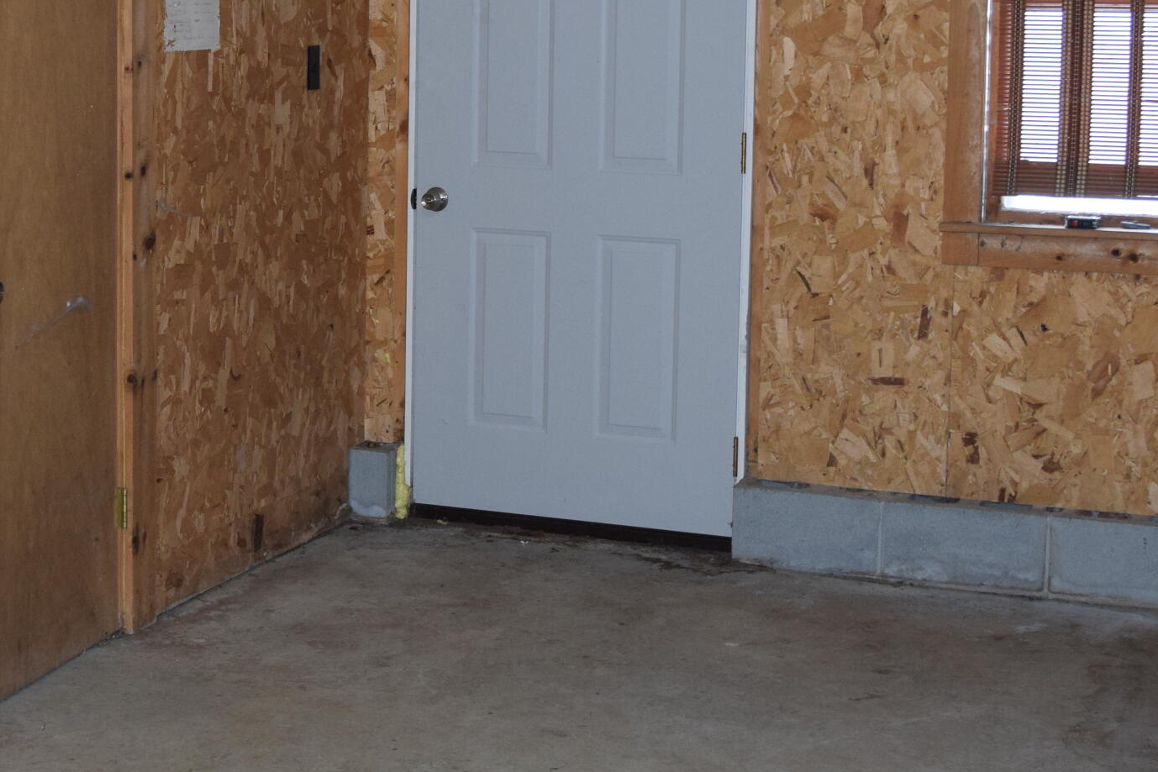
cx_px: 332
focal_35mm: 75
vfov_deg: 18.1
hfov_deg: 26.7
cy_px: 203
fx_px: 2415
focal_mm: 23
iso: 800
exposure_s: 1/100
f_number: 5
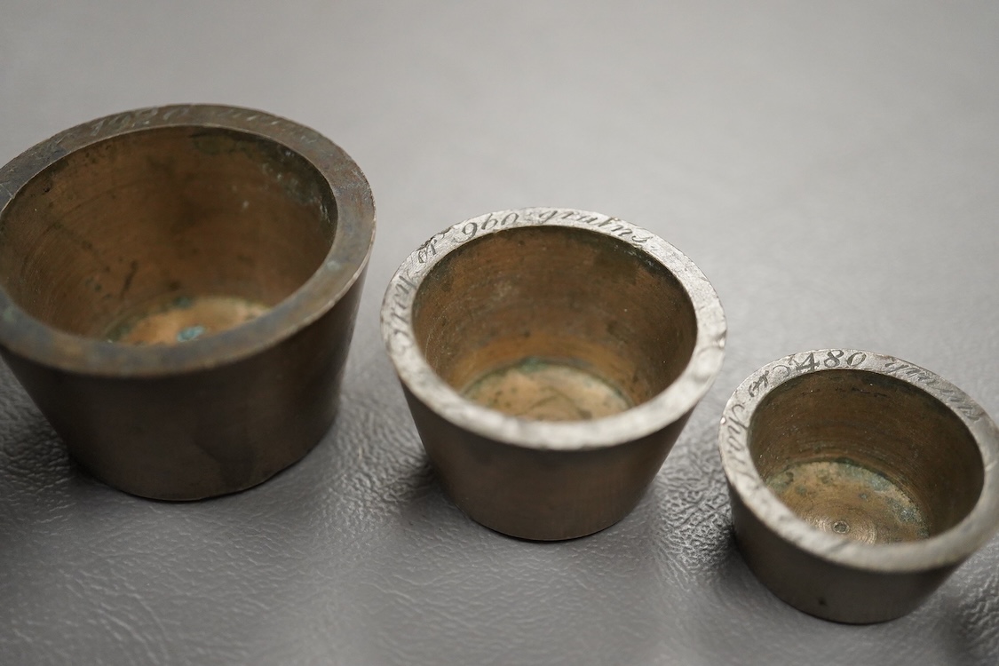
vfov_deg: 29.9
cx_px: 500
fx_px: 1249
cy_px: 333
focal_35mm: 45
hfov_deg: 43.6
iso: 2500
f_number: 3.5
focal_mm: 30
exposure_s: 1/400
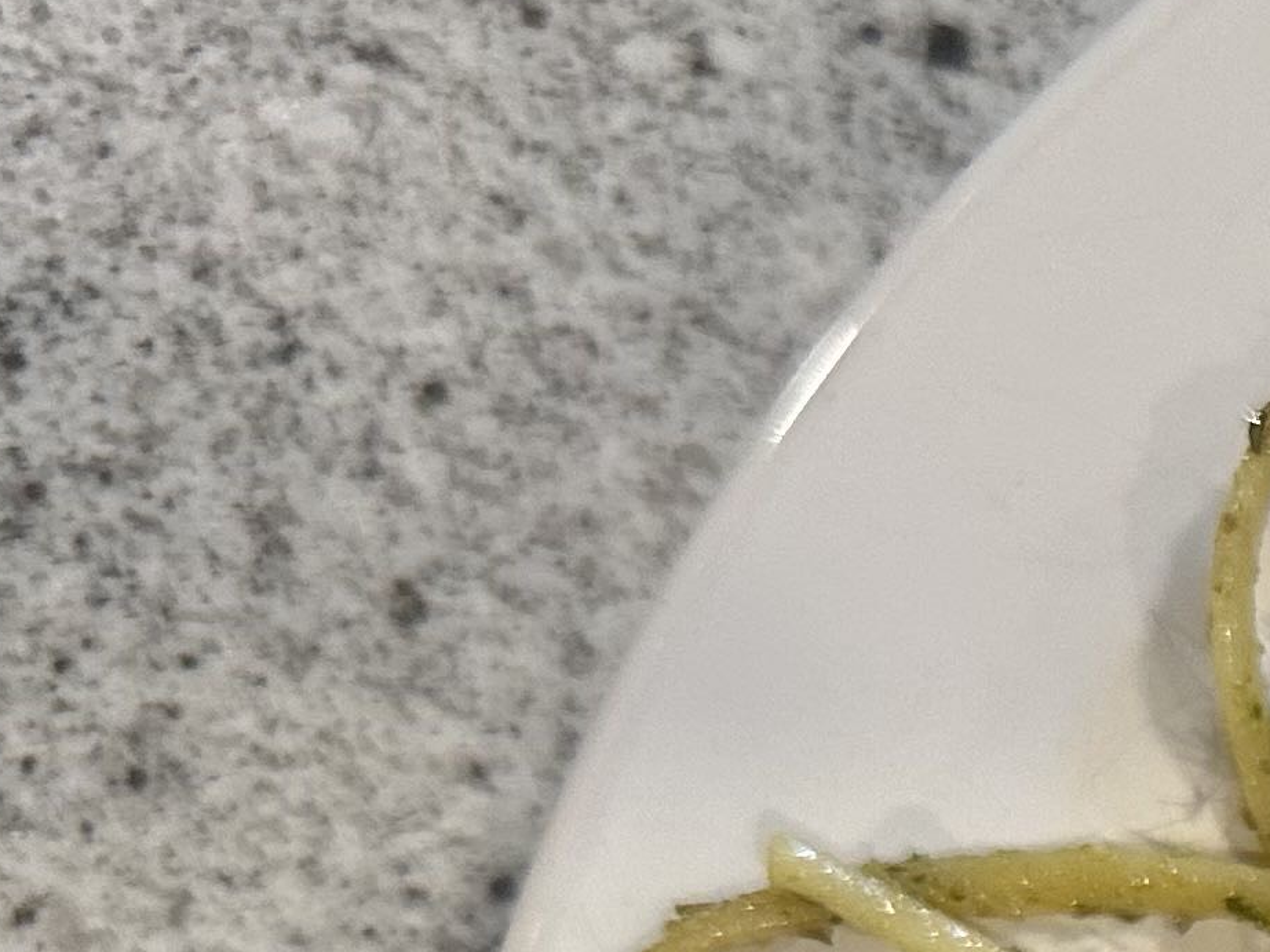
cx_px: 2339
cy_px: 1536
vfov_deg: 13.1
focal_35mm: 105
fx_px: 3851
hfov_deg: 15.8
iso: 320
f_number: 1.78
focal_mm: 6.86
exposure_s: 1/60
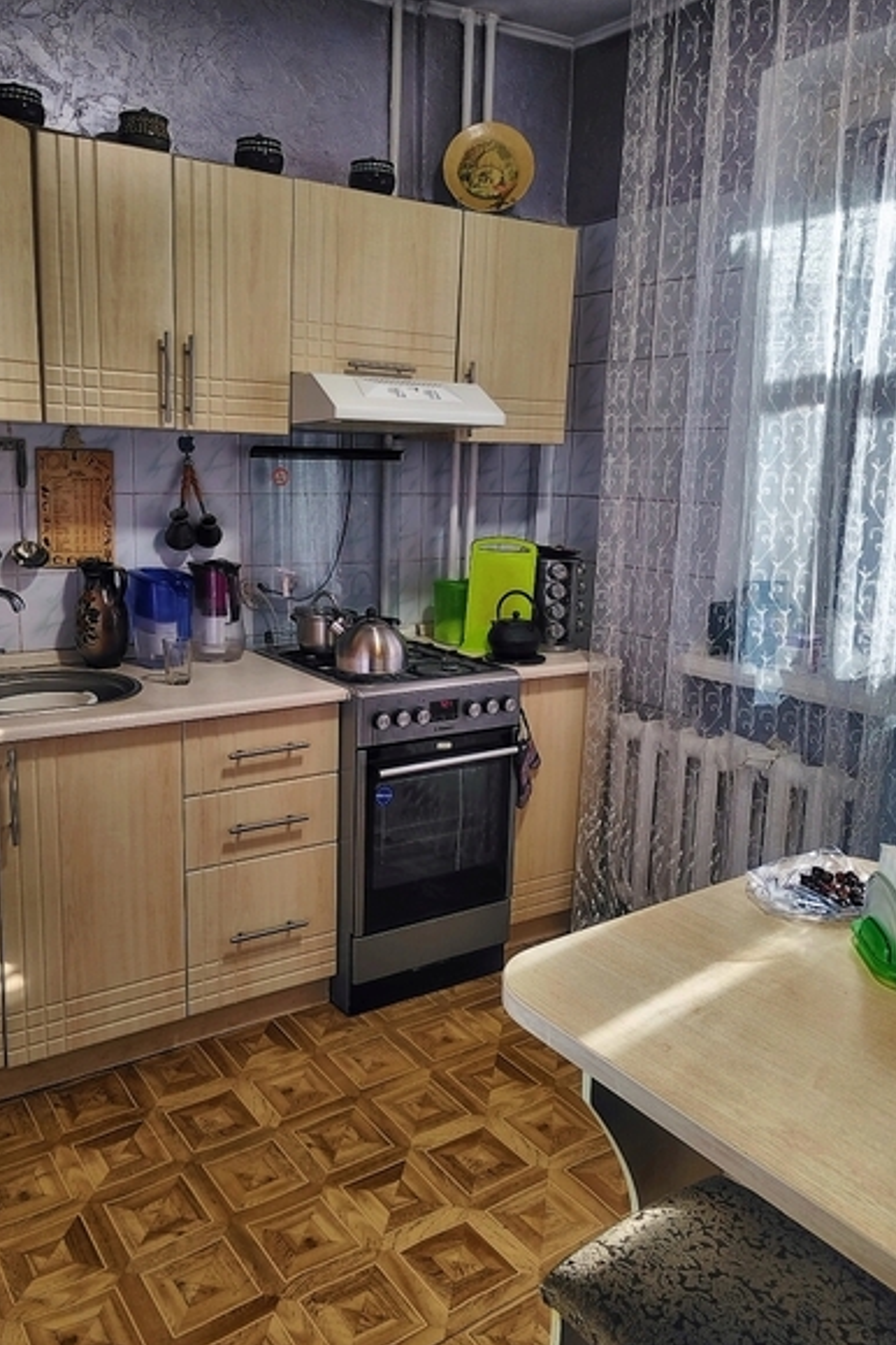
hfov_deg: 46.3
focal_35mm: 28
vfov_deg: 65.5
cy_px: 664
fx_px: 1045
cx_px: 397
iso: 700
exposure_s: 1/50
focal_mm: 6.24
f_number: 1.8
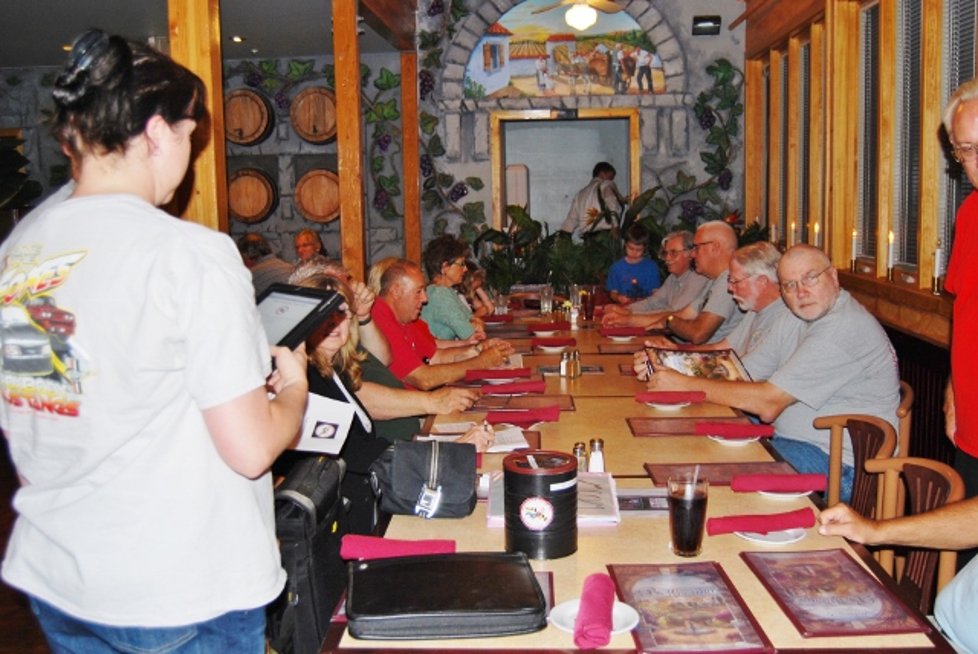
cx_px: 489
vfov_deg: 34.3
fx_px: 1060
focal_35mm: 39
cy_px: 327
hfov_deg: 49.5
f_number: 4
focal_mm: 26
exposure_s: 1/60
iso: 200
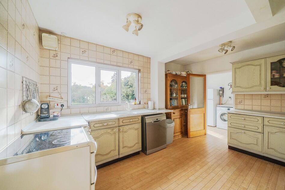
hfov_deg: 108.3
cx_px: 149
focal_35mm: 13
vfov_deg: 85.4
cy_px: 96
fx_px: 103
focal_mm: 12
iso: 500
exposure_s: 1/125
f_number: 8
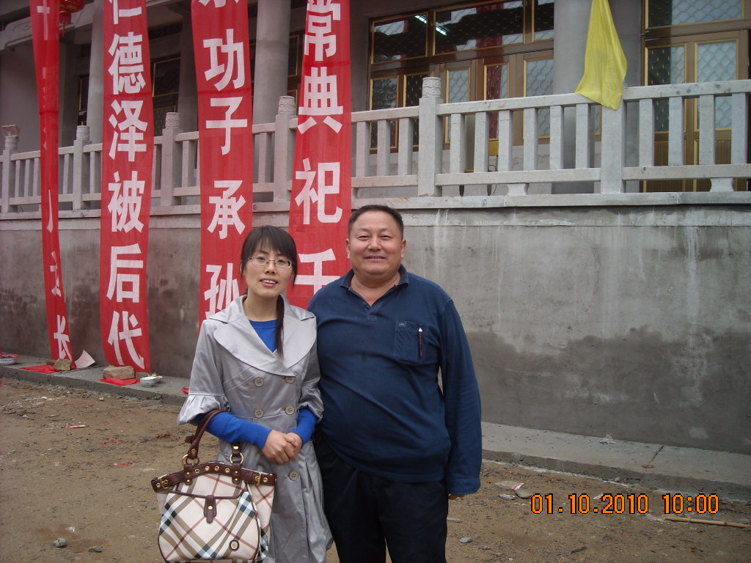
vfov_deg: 40.7
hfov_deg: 52.6
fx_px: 759
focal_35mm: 35
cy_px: 282
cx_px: 376
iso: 64
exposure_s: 1/309
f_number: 2.8
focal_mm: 5.7
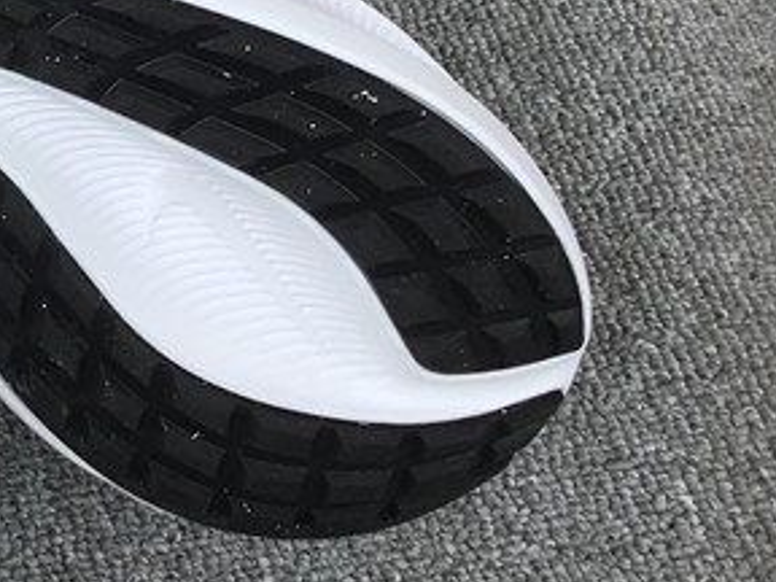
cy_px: -28
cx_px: -307
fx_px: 2174
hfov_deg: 18.4
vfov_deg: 14.9
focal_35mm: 97
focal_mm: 3.3
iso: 25
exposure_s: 1/379
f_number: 2.4
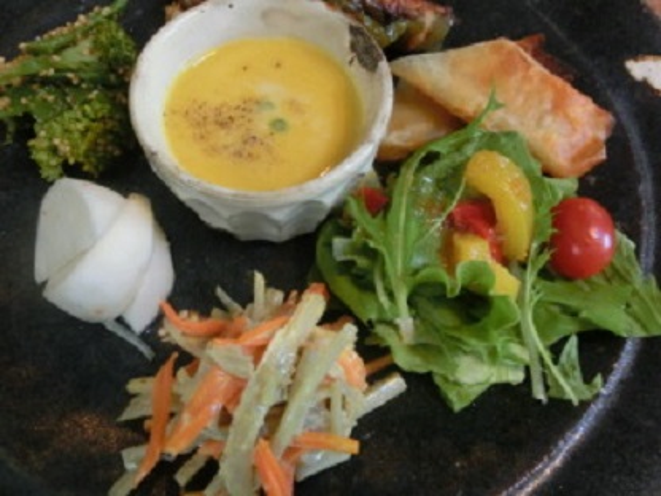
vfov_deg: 54.9
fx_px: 477
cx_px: 330
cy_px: 248
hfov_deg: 69.4
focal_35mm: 25
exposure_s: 1/50
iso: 800
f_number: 3.3
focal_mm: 4.4
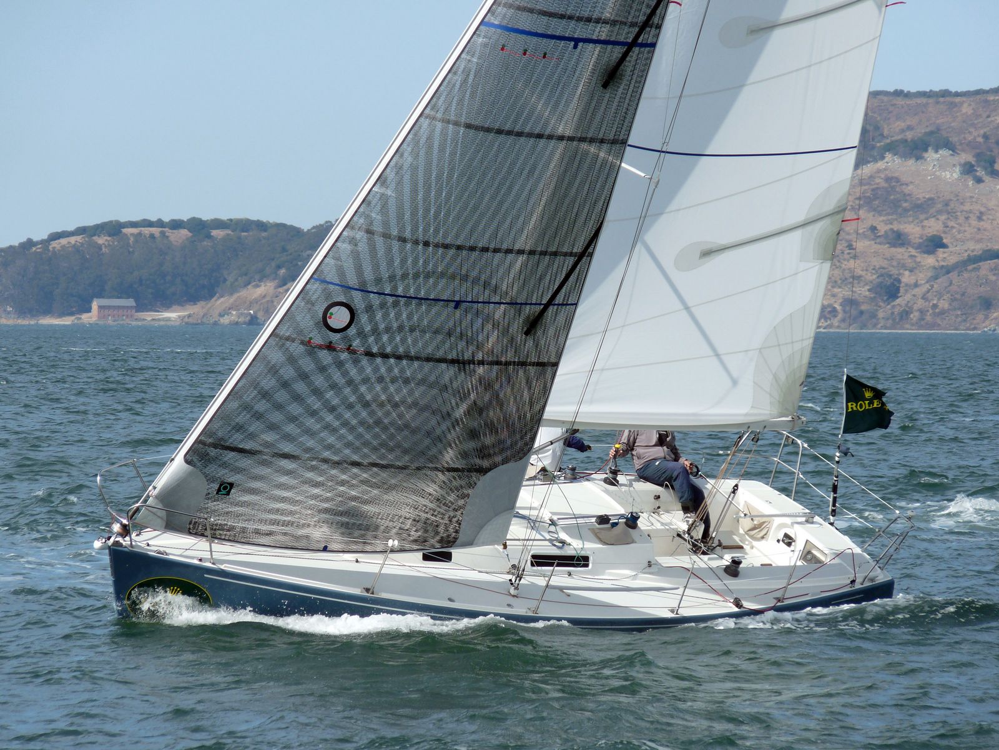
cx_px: 500
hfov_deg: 6.7
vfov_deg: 5.0
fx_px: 8542
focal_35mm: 296
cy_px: 375
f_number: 4.5
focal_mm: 52.7
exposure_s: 1/1000
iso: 100
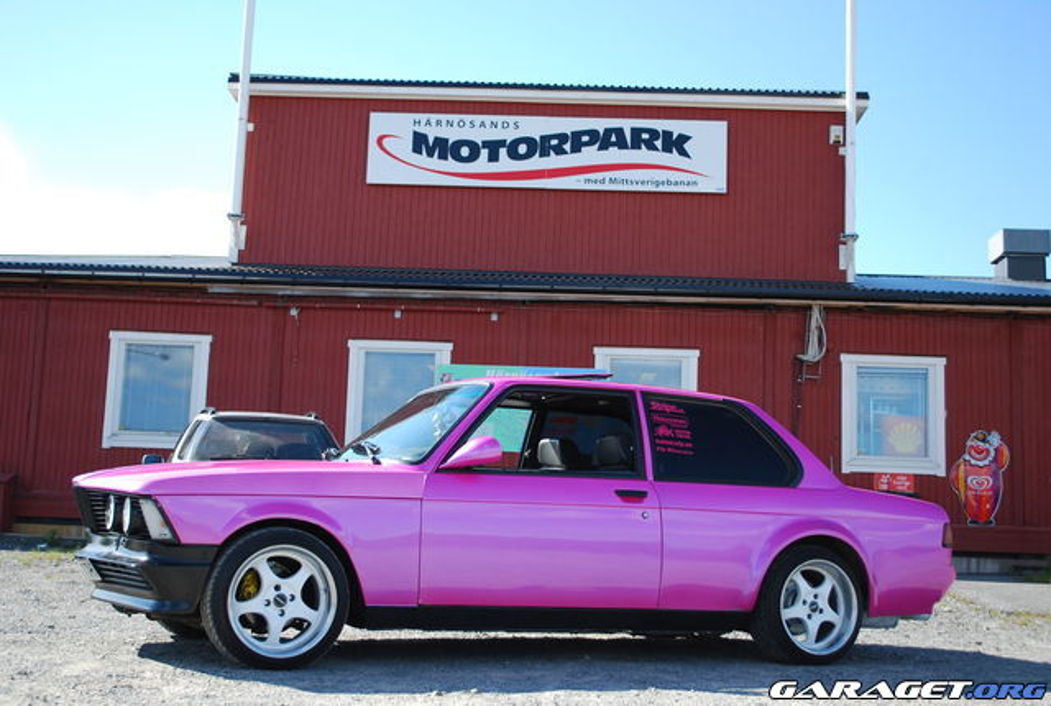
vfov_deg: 28.2
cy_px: 353
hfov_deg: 41.0
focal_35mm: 48
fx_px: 1405
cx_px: 526
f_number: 4.8
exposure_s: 1/500
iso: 220
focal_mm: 32
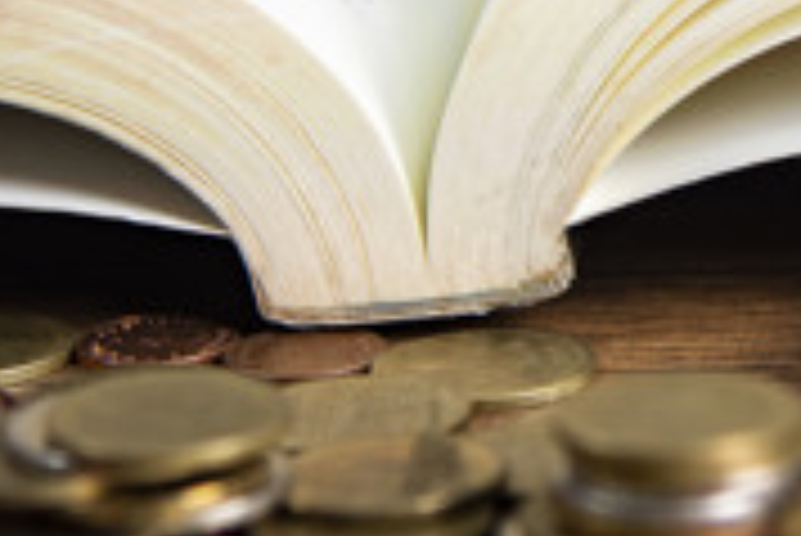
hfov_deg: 7.1
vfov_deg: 4.8
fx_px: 6413
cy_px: -61
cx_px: 702
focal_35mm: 288
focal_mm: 82
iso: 320
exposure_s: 1/30
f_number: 4
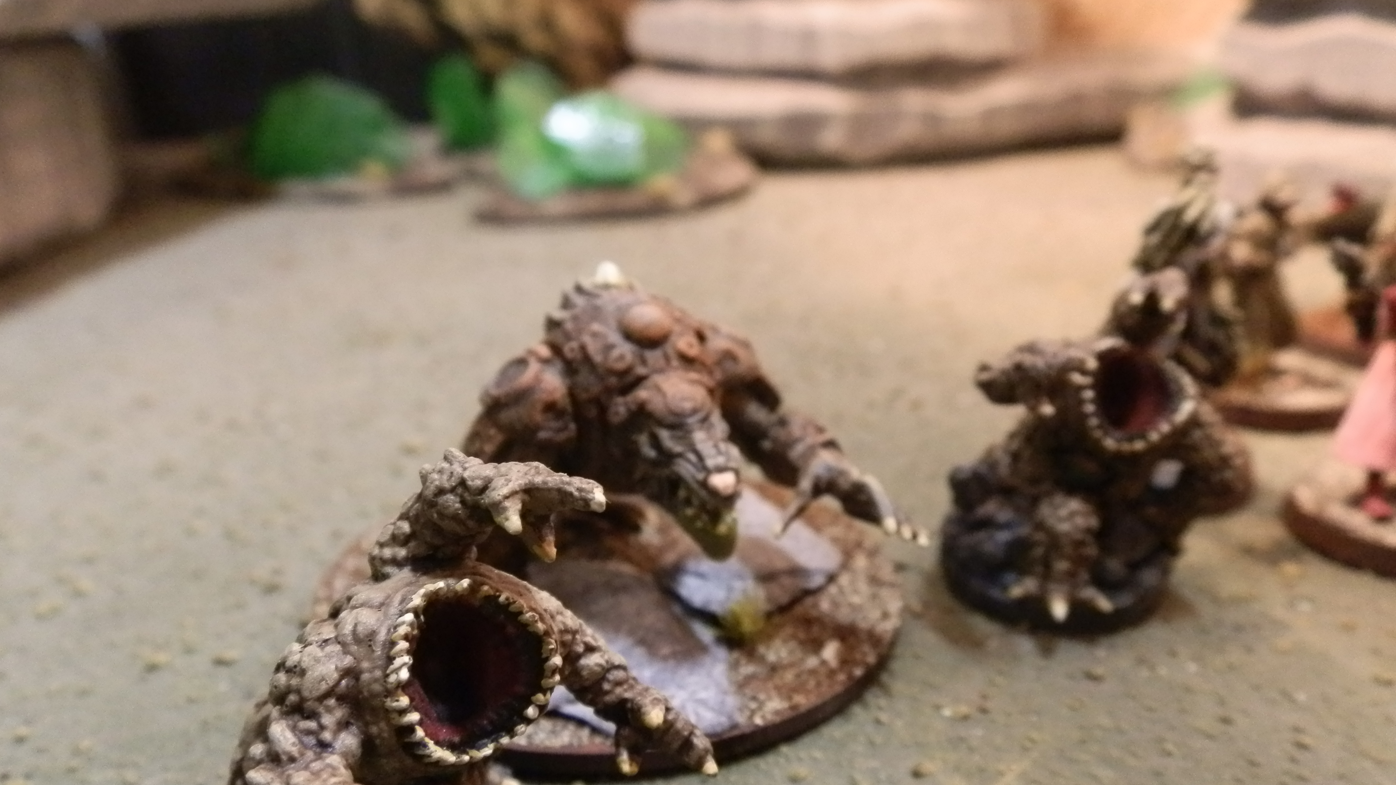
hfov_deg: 62.6
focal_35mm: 31
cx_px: 690
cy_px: 476
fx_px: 1147
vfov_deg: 37.6
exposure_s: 1/30
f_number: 3.1
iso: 400
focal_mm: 5
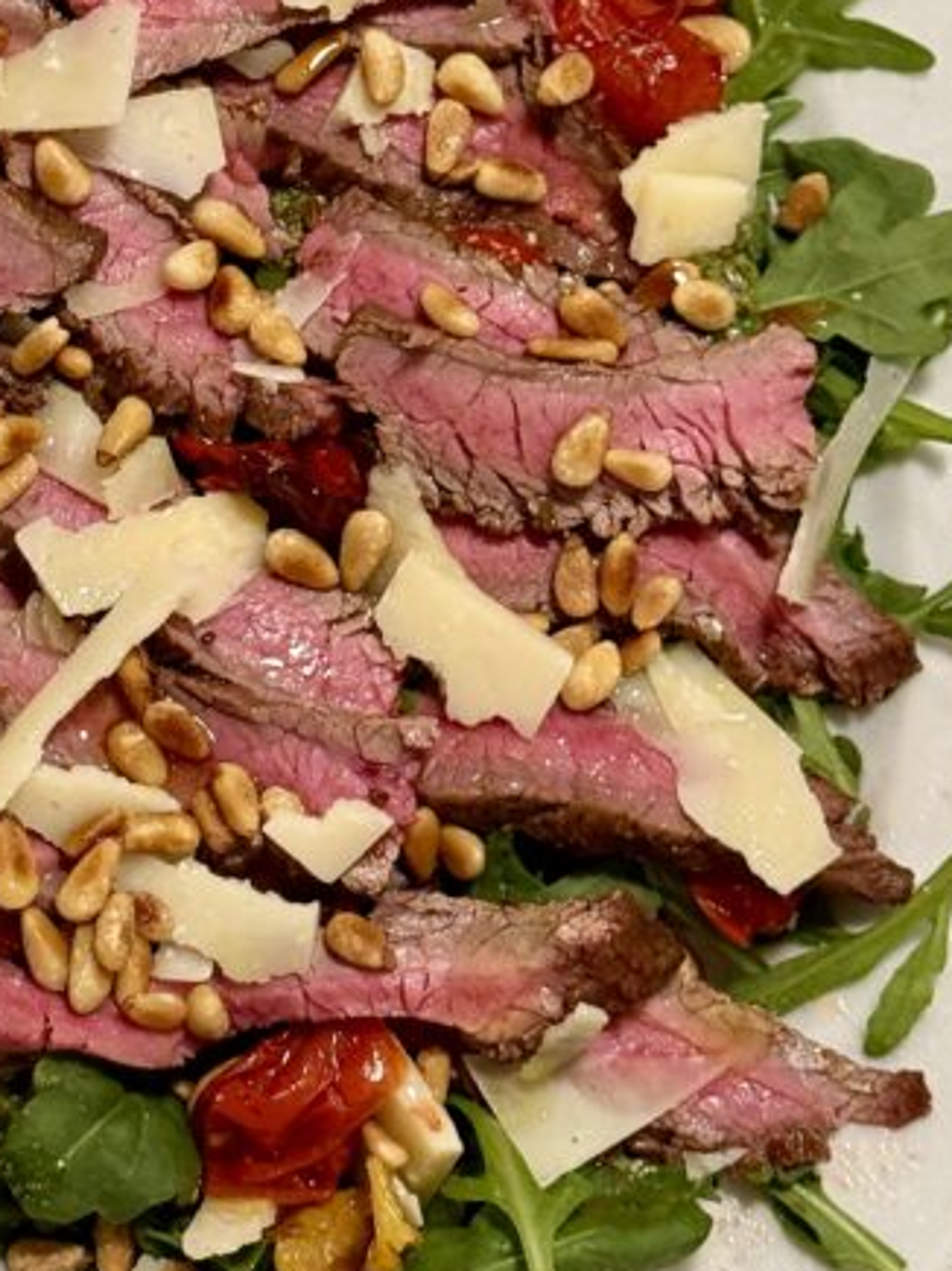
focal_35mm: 113
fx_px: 4146
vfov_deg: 17.4
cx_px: 149
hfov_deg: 13.0
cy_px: 403
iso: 250
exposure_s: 1/33
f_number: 1.78
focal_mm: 6.76
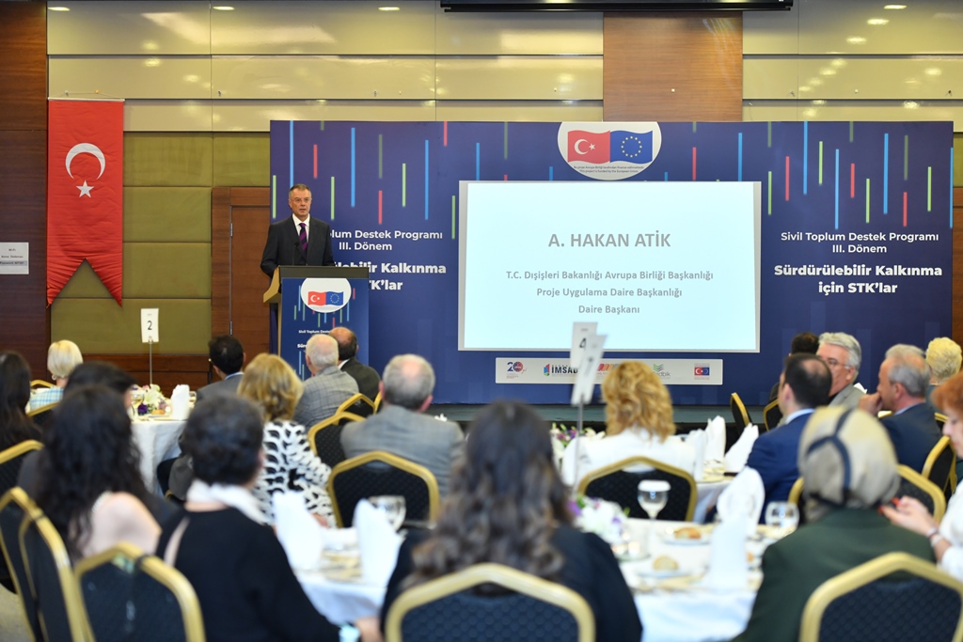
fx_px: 2194
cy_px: 321
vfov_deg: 16.7
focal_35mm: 82
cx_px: 482
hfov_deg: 24.8
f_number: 3.5
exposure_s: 1/160
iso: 1250
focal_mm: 82
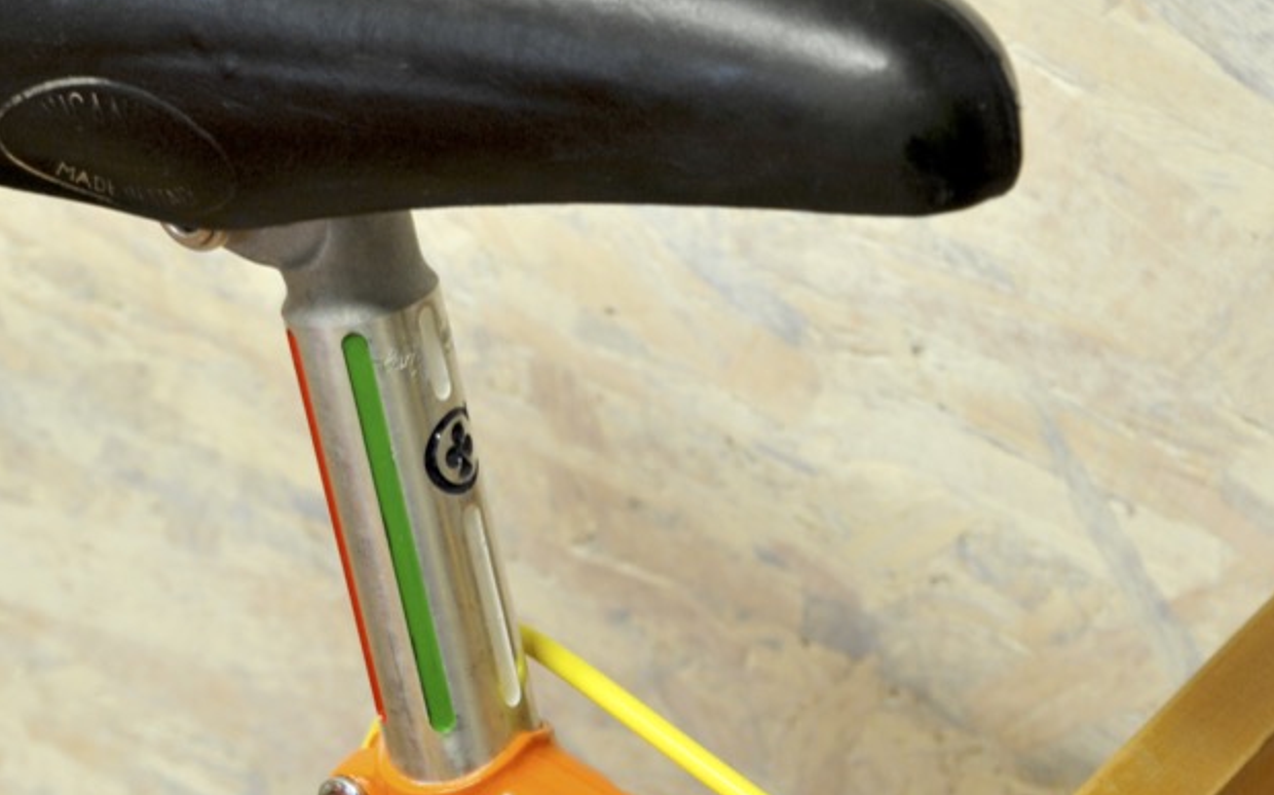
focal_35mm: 138
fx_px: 4790
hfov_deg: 15.1
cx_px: 341
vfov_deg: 9.5
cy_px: 335
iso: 1250
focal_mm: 70
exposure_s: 1/2
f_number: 13
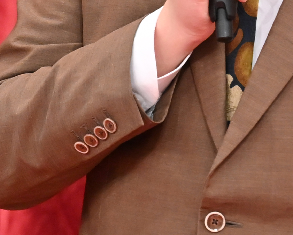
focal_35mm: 716
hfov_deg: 2.7
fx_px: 6210
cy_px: -107
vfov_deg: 2.2
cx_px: -10
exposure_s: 1/160
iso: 2500
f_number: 7.1
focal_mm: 180
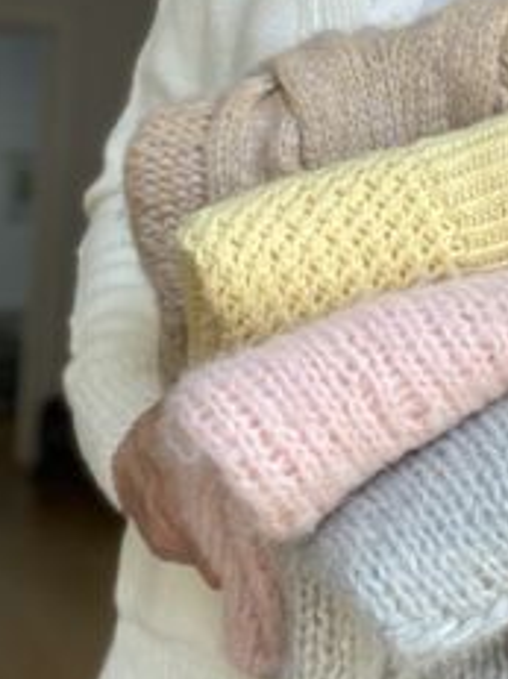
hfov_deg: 17.8
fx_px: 1528
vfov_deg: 24.4
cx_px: 637
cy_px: 88
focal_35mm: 78
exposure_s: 1/60
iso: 160
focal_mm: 2.71
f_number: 2.2
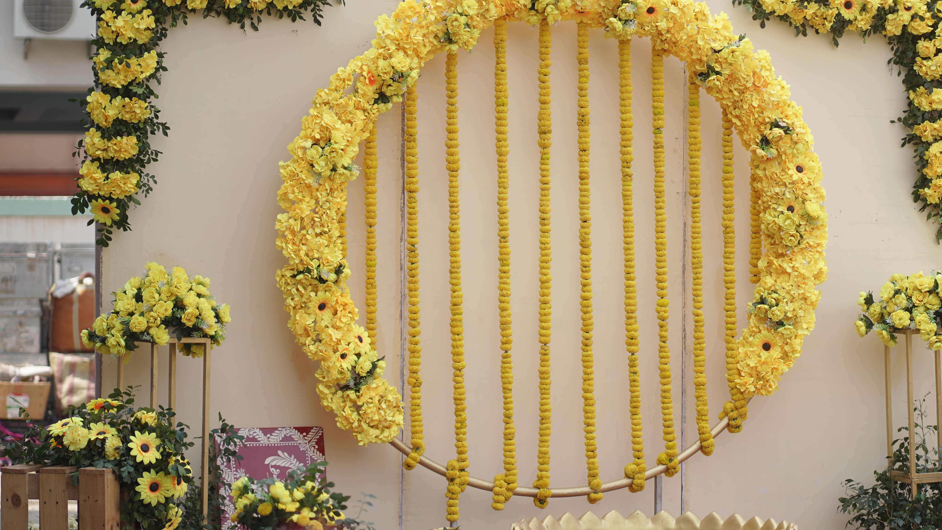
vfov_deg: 11.3
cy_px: 278
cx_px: 546
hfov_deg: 20.0
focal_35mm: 107
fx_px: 2673
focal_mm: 85
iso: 100
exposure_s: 1/1600
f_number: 1.8
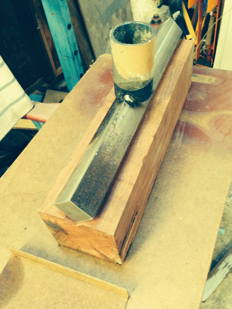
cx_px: 116
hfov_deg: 42.9
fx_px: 295
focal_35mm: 33
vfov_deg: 55.4
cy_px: 154
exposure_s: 1/20
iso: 250
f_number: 2.4
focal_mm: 4.12
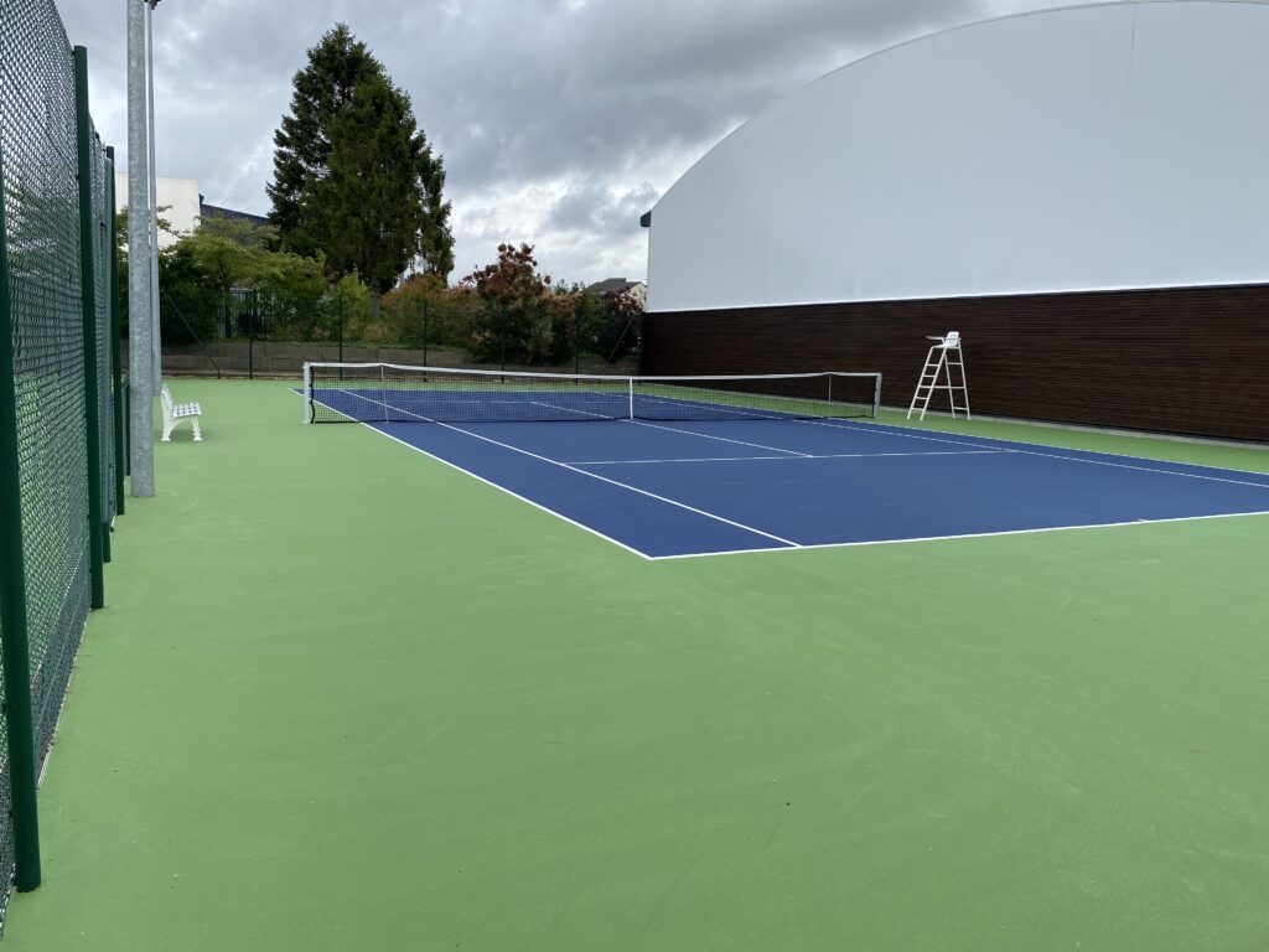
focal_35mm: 26
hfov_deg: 67.3
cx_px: 634
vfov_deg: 53.1
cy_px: 476
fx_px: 953
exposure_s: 1/1779
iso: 32
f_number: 1.8
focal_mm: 4.25
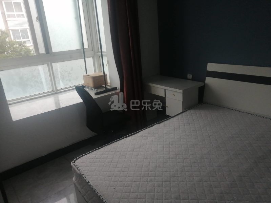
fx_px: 204
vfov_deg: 53.1
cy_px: 102
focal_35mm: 26
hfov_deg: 67.3
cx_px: 136
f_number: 1.8
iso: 100
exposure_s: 1/100
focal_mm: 3.62
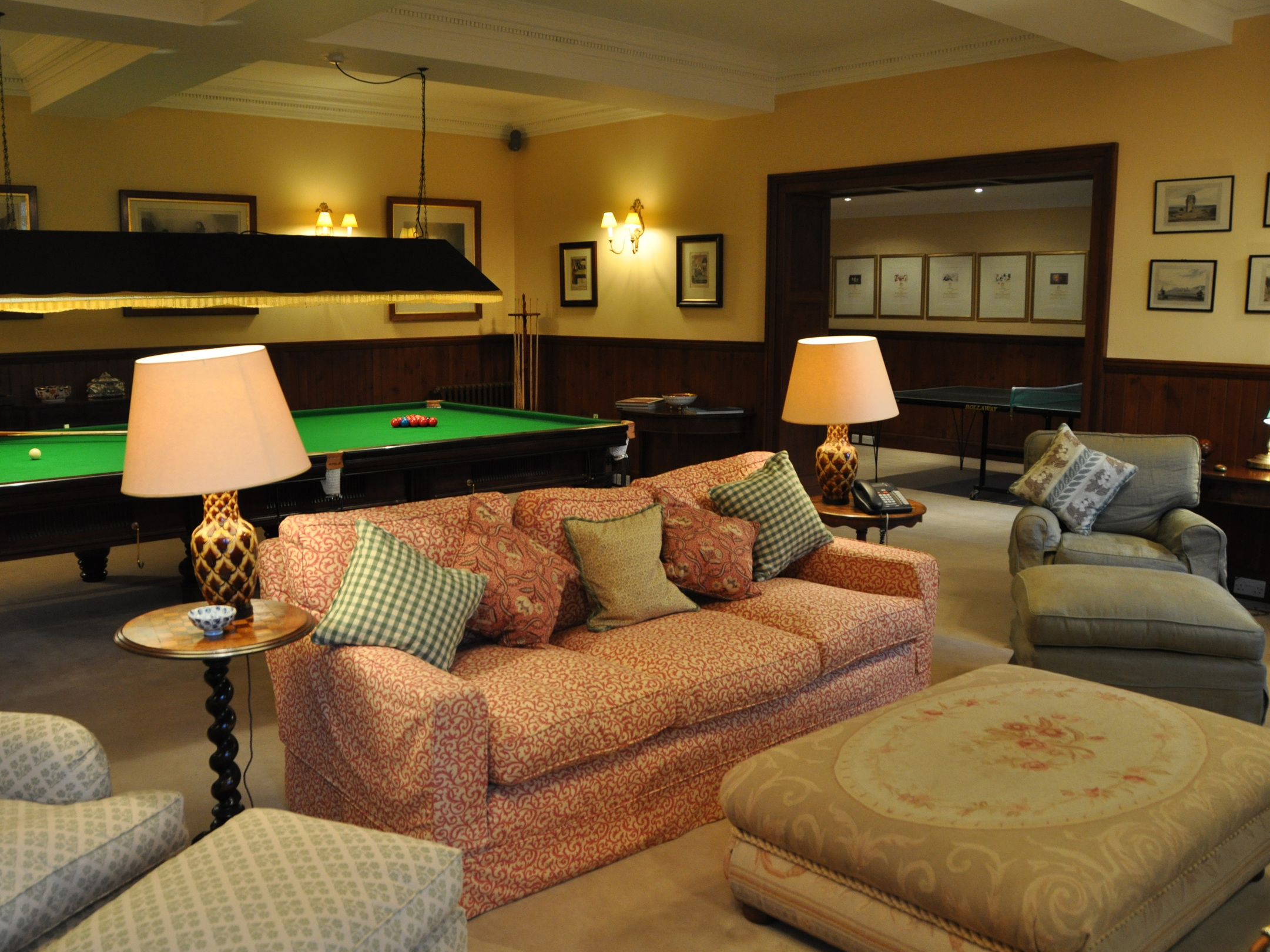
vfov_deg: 46.8
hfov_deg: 59.8
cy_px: 473
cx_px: 556
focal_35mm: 30
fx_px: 1101
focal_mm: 18
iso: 800
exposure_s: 1/40
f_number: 3.5
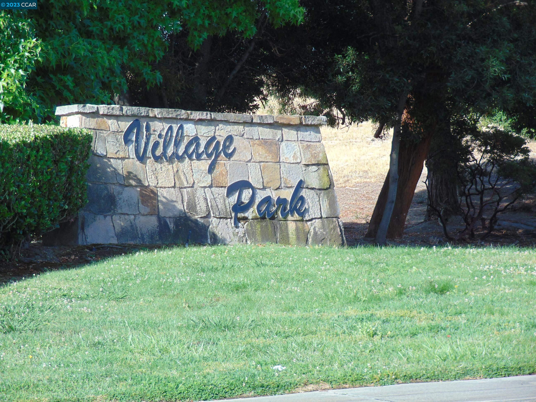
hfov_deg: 9.7
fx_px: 3143
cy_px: 201
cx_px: 268
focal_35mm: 203
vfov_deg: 7.3
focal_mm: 36.4
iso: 80
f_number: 4.1
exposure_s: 1/250
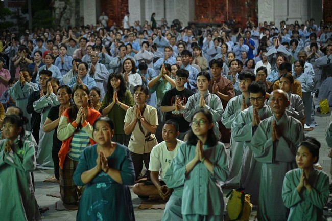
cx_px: 166
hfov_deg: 17.1
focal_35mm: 120
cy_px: 110
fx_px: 1106
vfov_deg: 11.4
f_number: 4
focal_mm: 120
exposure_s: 1/250
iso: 16000
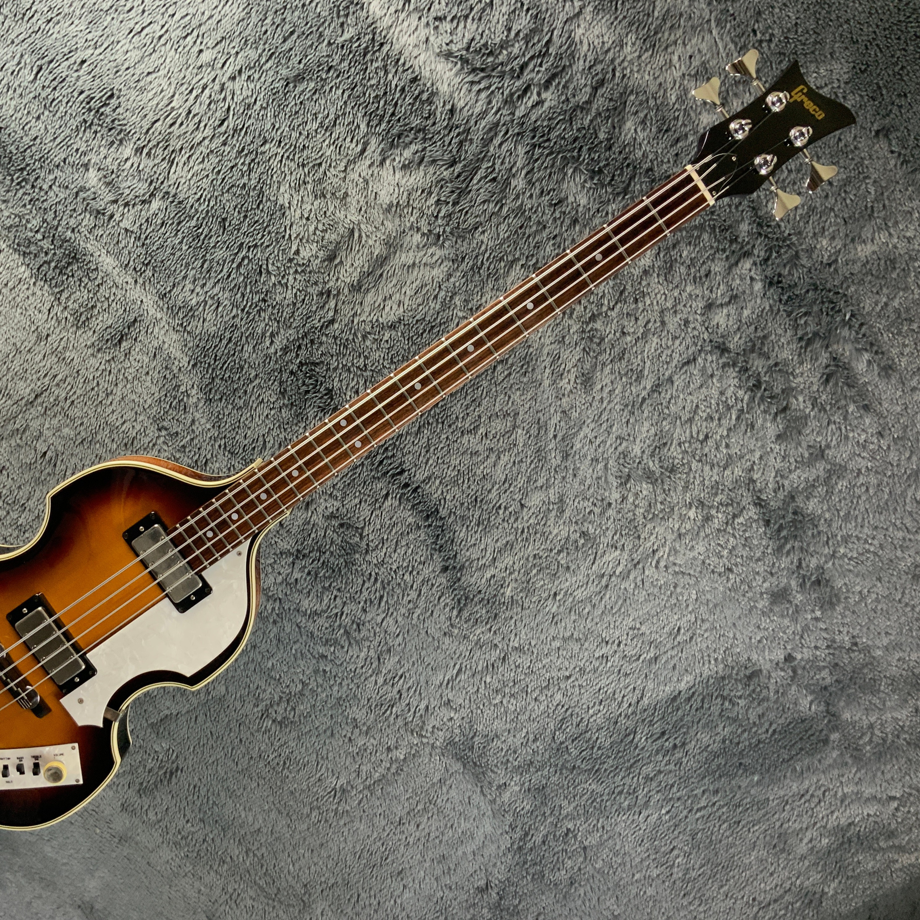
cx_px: 343
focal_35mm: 35
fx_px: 1052
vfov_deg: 47.2
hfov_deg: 46.8
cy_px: 464
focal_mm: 3
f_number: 1.8
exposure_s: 1/60
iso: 100
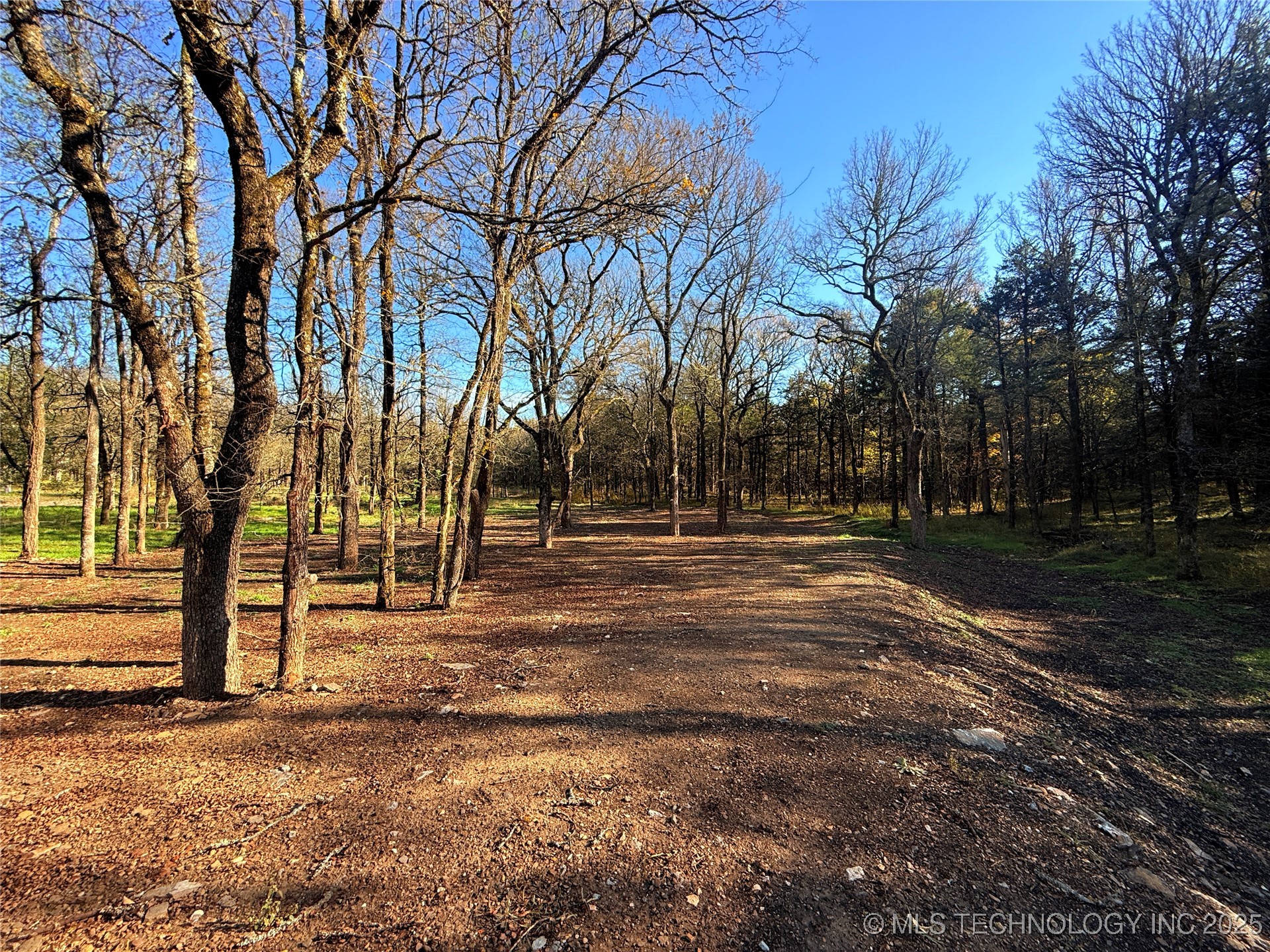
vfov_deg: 85.7
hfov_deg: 102.1
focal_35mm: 14
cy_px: 476
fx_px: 514
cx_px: 635
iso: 50
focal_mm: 2.22
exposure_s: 1/388
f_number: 2.2
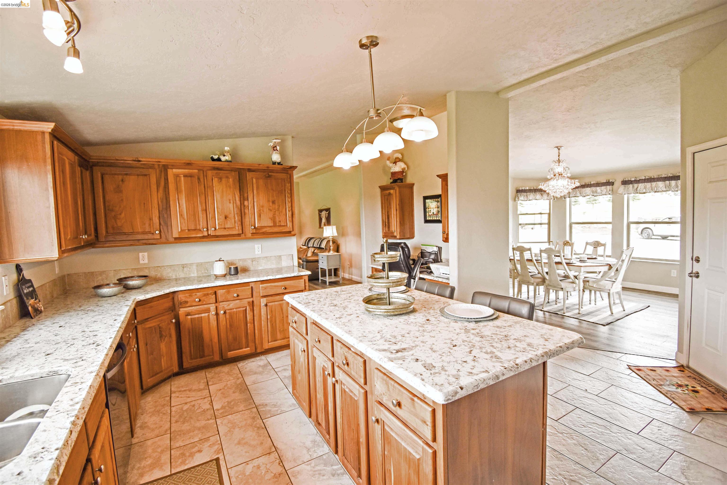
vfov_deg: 77.3
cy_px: 242
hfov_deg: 100.4
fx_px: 303
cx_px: 364
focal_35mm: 15
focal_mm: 10
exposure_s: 1/60
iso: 180
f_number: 4.5
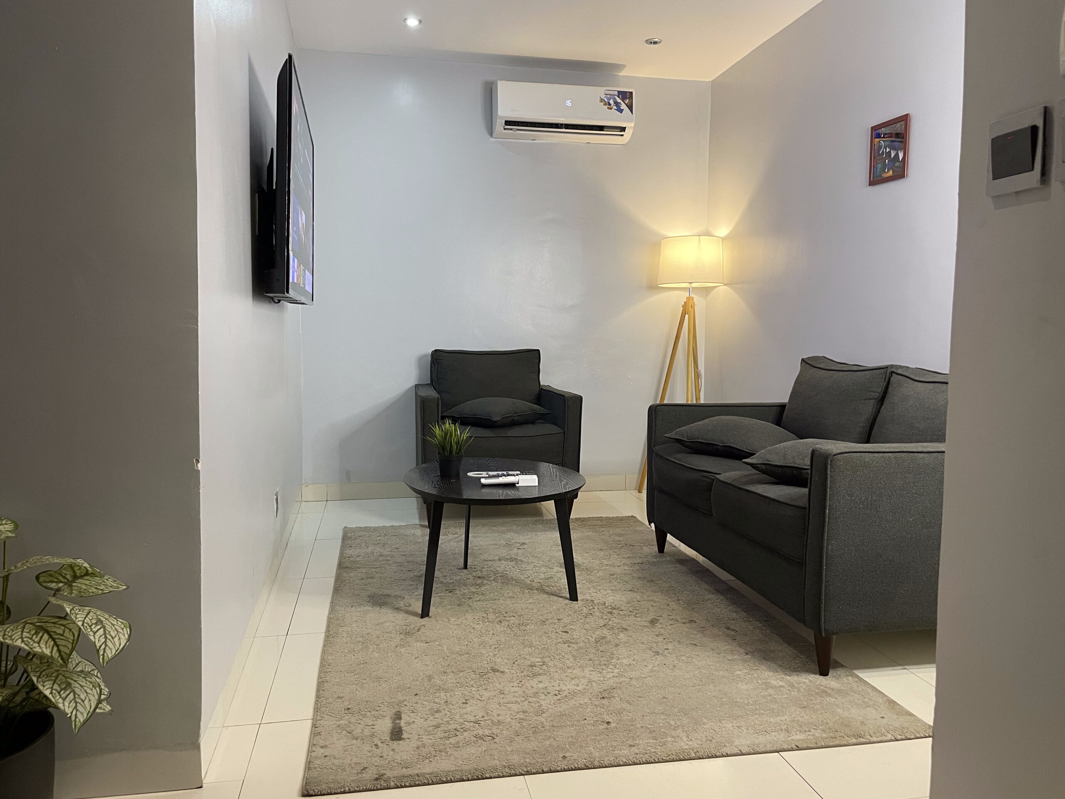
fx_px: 800
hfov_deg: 67.3
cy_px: 400
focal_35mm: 26
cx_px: 532
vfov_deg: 53.1
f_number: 1.6
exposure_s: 1/50
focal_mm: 4.2
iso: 250
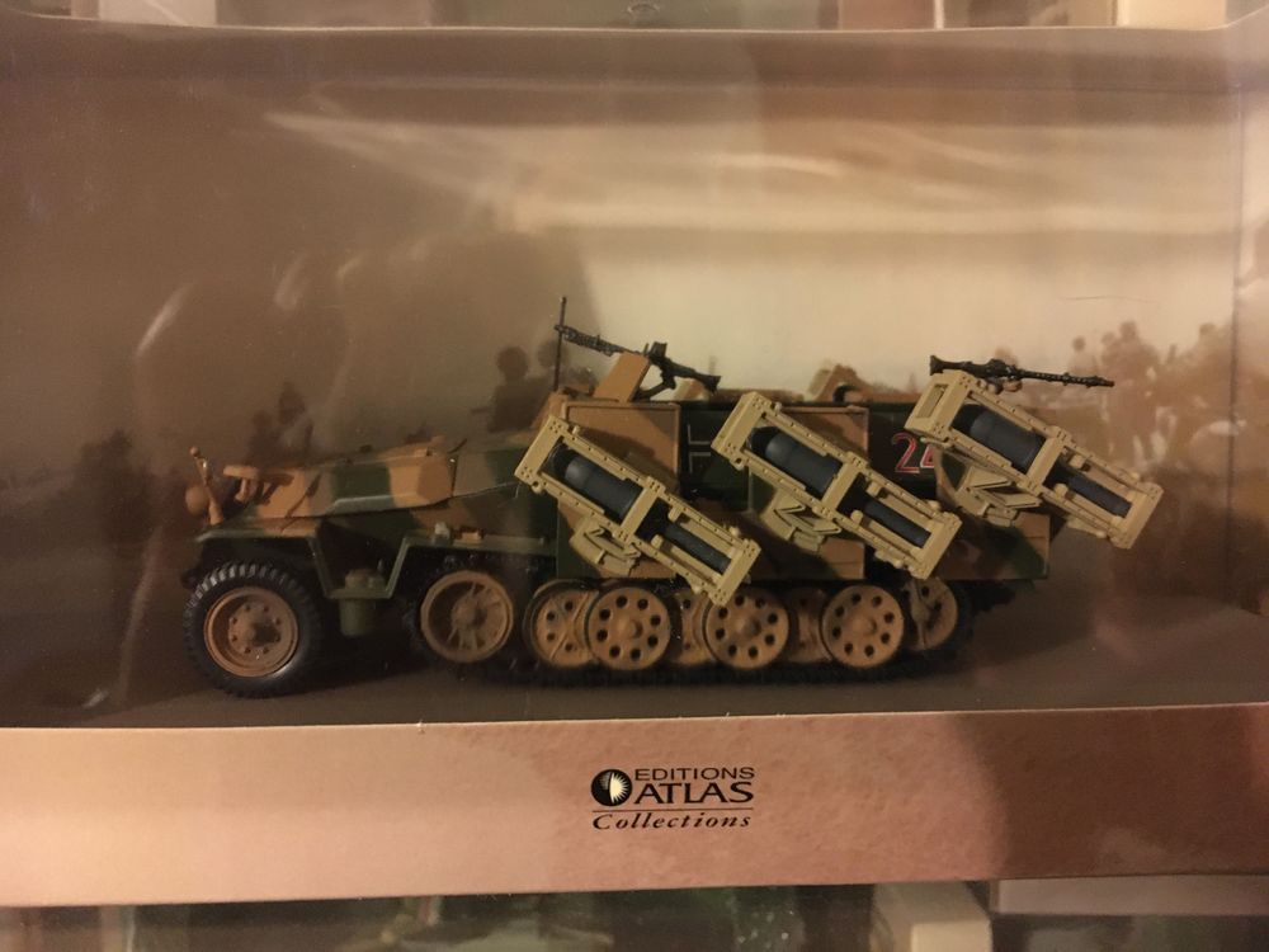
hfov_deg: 61.7
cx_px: 634
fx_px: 1063
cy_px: 476
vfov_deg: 48.2
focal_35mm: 29
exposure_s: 1/17
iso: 500
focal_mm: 4.15
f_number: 2.2
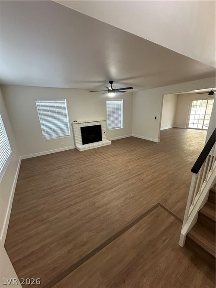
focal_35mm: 14
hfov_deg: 85.7
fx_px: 117
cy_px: 144
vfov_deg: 102.1
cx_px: 108
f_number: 2.2
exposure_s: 1/60
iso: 400
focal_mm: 2.22
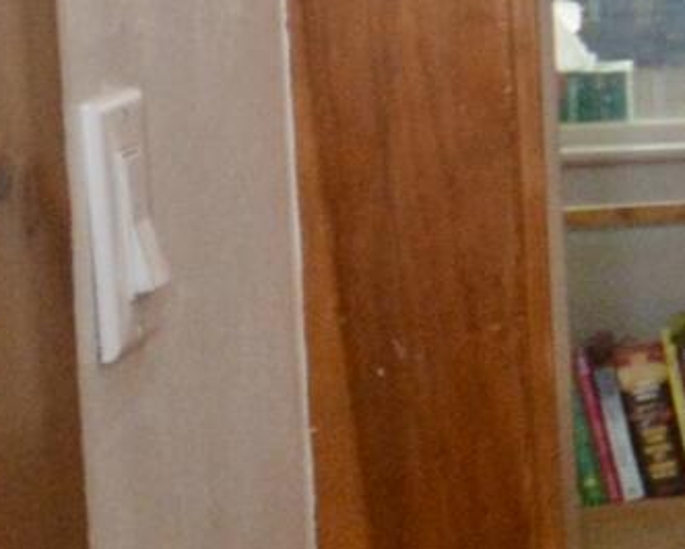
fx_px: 2576
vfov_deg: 12.0
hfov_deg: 7.8
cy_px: -23
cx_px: 2870
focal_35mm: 127
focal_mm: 10
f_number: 4
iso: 1100
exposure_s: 1/60
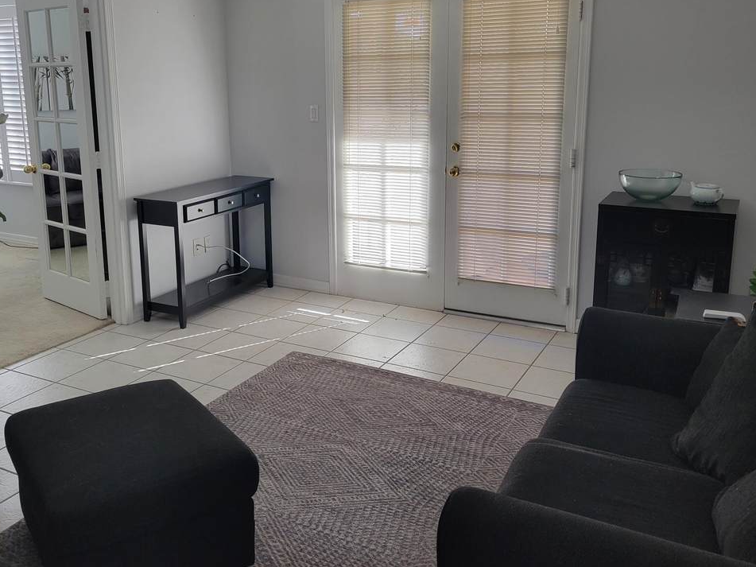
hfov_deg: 52.4
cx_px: 318
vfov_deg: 40.4
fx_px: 764
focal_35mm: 35
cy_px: 212
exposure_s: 1/120
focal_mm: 5.4
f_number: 1.8
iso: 64
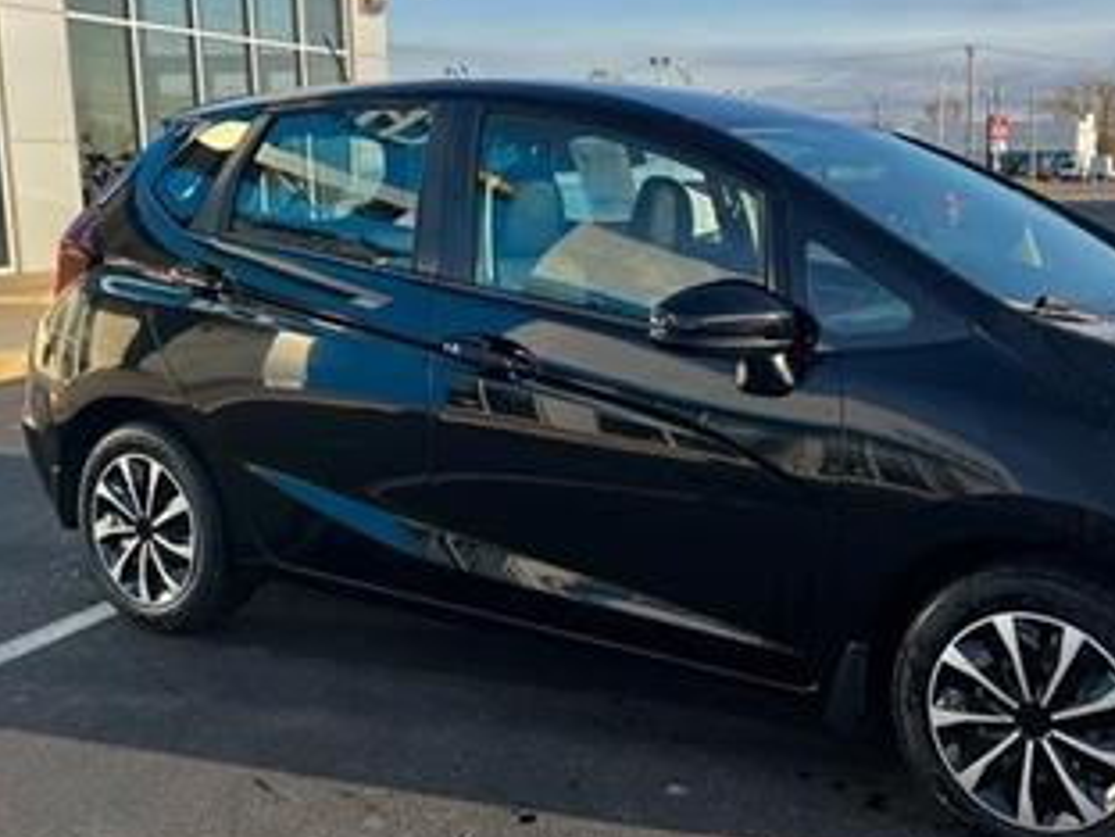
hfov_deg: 43.9
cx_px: 779
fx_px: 1353
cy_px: 418
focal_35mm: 42
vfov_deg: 34.3
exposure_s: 1/1238
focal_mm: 5.7
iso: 50
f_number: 1.5
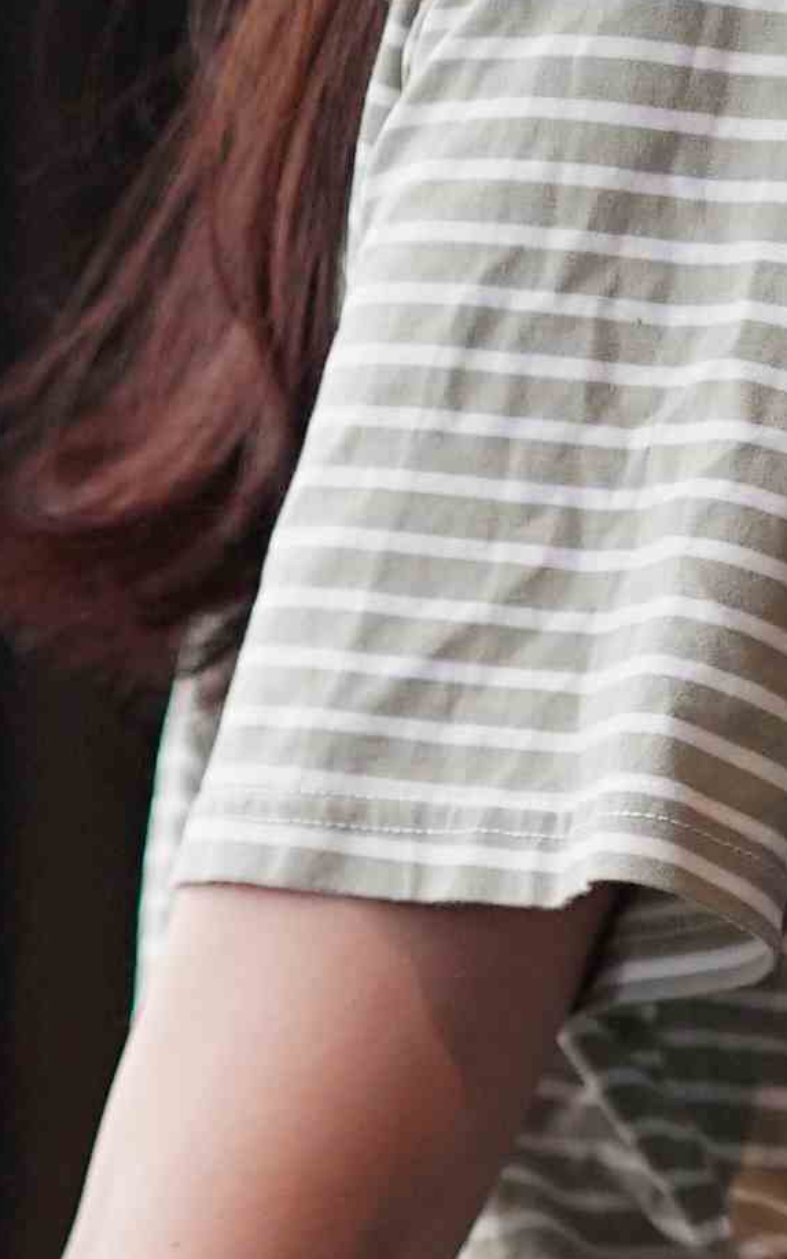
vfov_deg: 8.3
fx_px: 8094
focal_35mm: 236
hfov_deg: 5.6
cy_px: 2879
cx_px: 70
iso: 500
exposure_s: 1/250
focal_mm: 50
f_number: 2
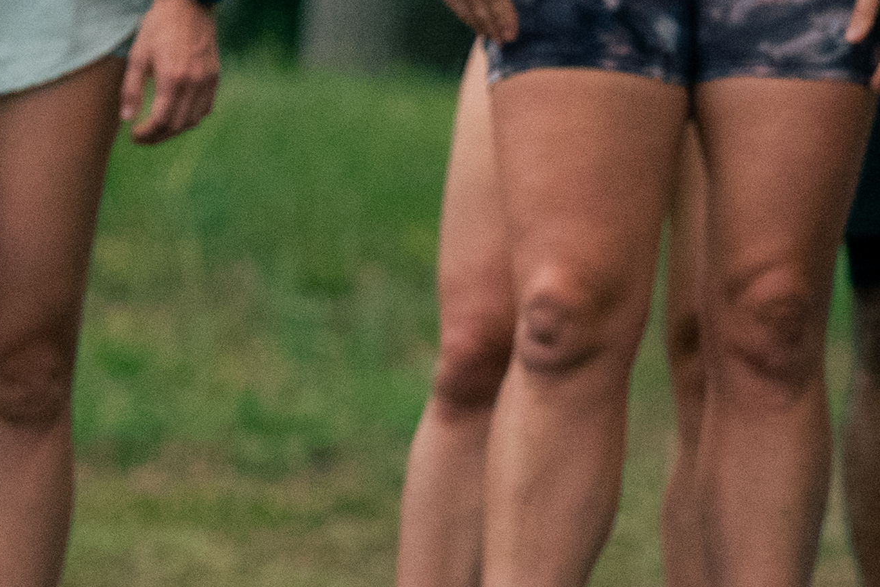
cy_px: -386
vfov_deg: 1.5
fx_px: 21928
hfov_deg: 2.3
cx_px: 1367
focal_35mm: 897
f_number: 4.5
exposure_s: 1/400
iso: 2000
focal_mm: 135
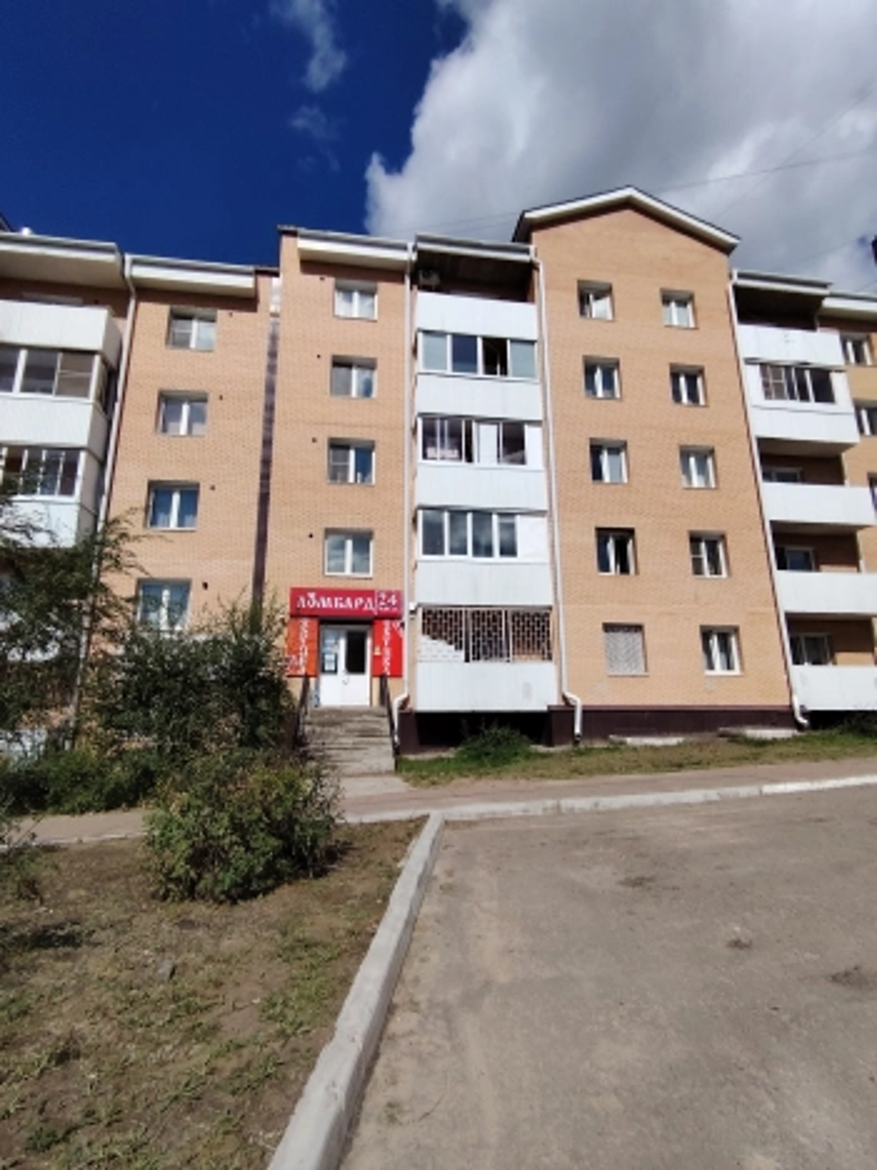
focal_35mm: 17
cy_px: 585
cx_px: 438
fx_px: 574
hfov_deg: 74.7
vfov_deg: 91.0
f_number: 2.2
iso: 100
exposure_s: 1/2529
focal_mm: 1.43
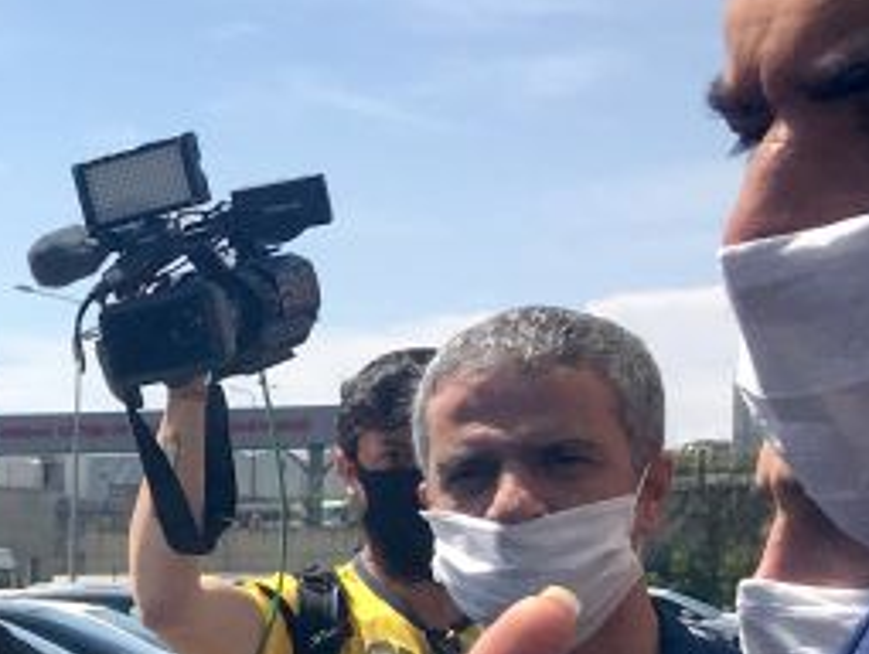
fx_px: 2288
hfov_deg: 19.1
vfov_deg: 15.7
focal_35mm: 91
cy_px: 778
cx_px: -406
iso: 25
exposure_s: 1/2404
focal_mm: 4.15
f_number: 2.2
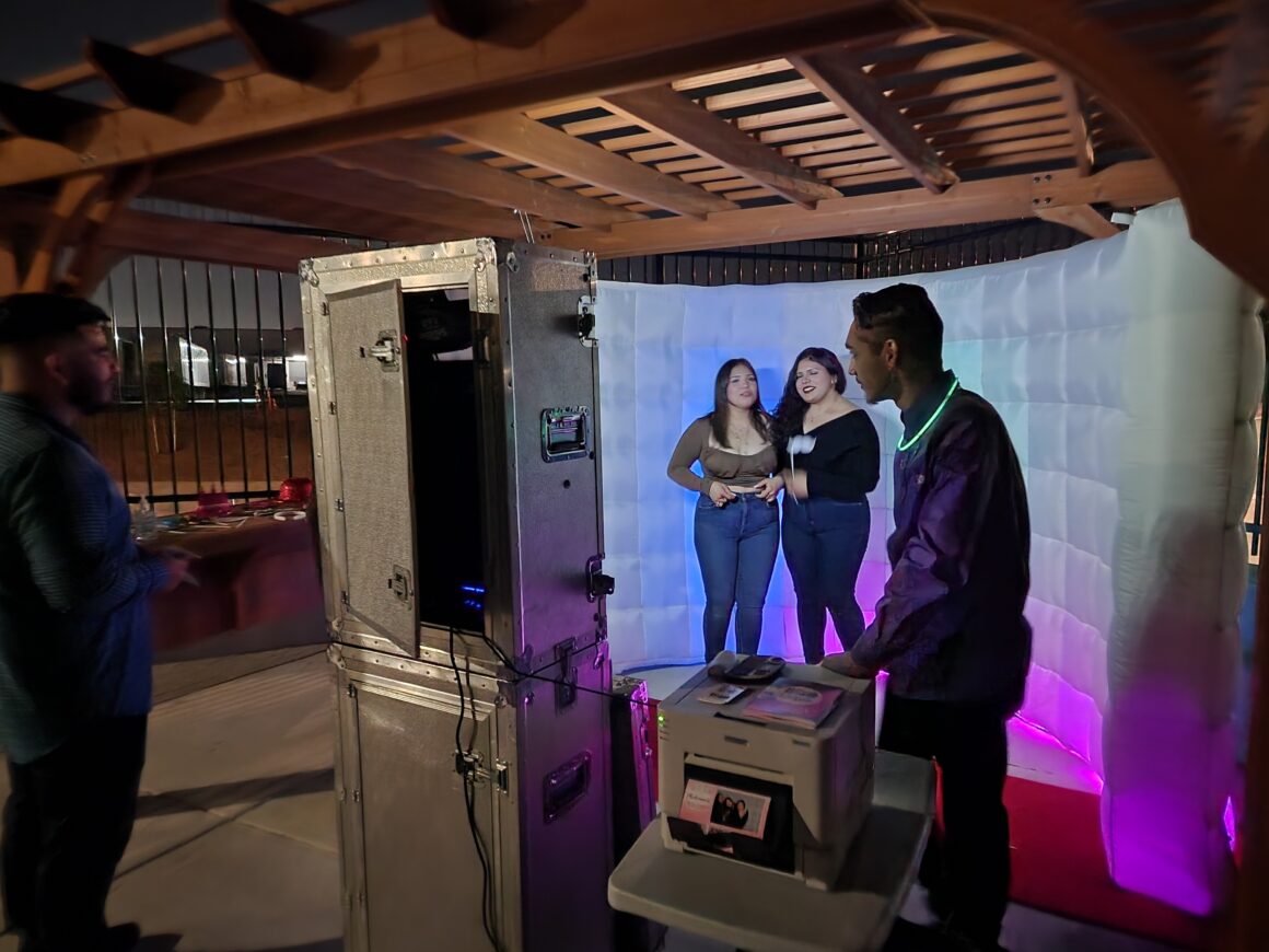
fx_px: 843
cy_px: 476
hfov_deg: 73.9
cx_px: 634
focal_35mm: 23
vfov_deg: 58.9
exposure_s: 1/10
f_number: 1.8
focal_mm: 6.4
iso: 800
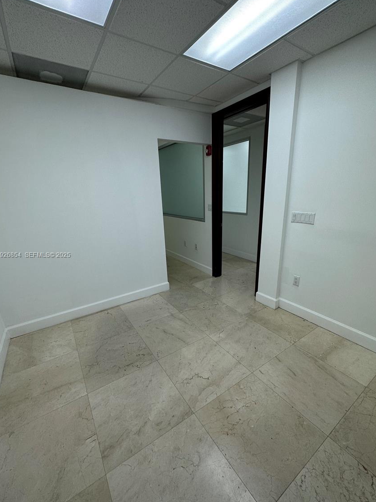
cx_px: 189
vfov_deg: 98.2
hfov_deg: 81.7
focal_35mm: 15
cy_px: 255
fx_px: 217
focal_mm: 2.22
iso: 125
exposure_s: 1/120
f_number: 2.2
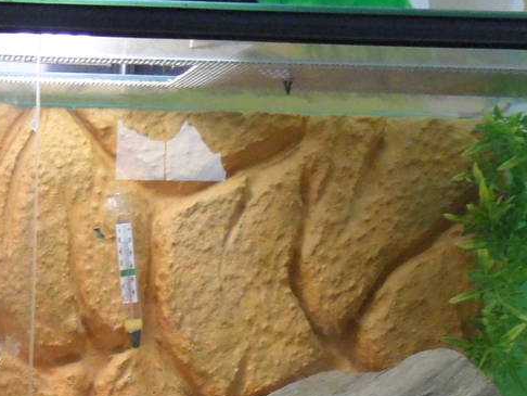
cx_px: -46
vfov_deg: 17.9
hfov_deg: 23.3
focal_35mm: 79
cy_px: 455
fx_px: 1203
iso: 200
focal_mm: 3.9
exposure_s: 1/30
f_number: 3.2
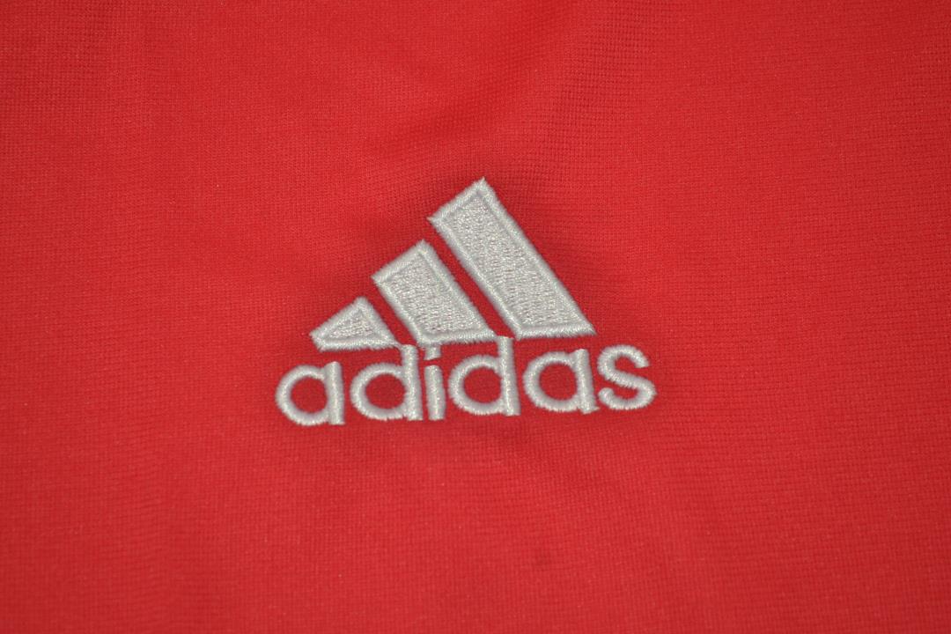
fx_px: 2179
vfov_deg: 16.6
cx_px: 476
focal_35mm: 82
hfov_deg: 24.6
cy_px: 317
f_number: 5.6
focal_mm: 55
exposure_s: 1/200
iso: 200
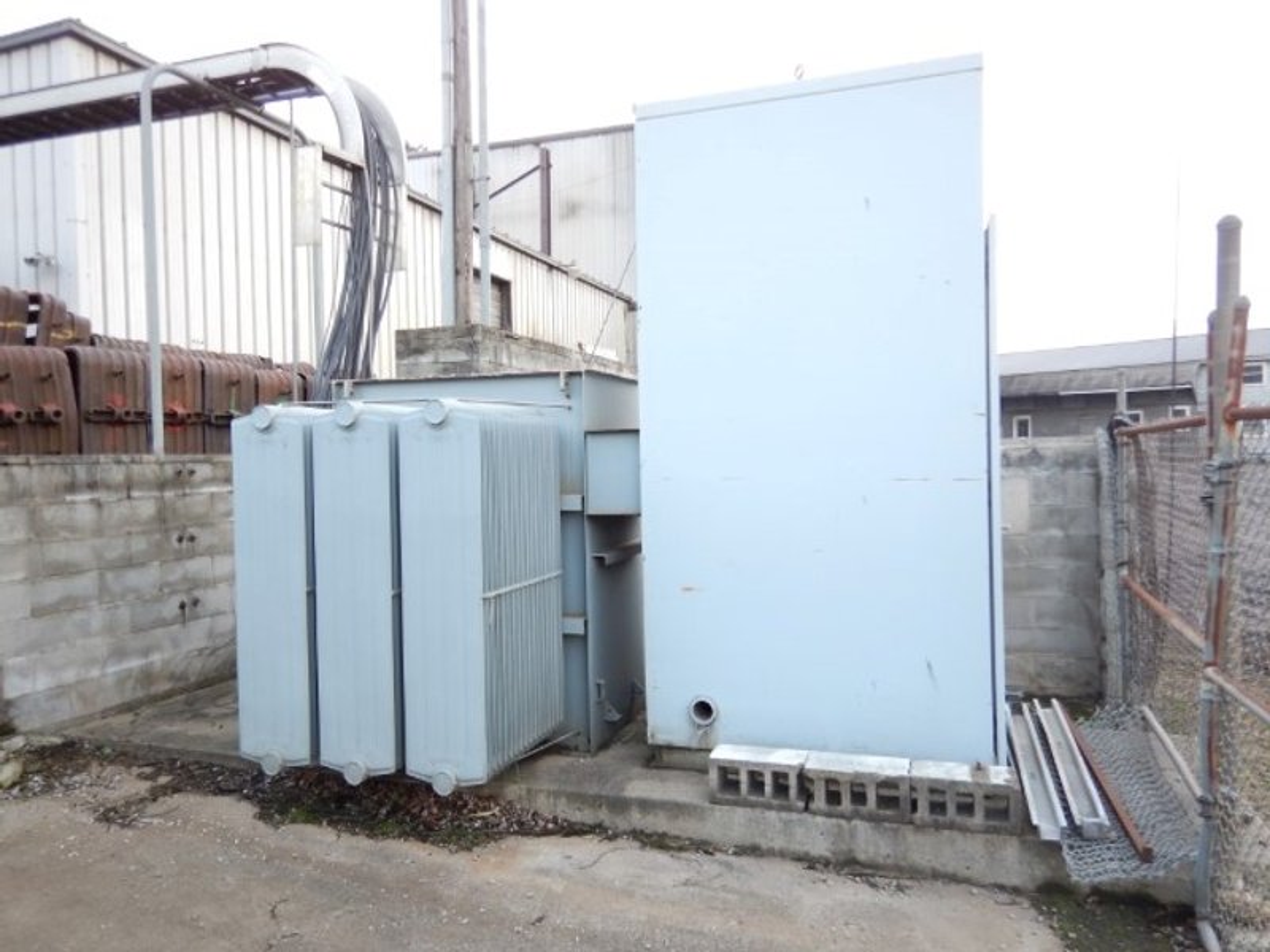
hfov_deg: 71.6
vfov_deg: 56.8
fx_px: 881
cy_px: 476
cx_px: 635
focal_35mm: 24
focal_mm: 4.3
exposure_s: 1/40
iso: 125
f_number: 2.8
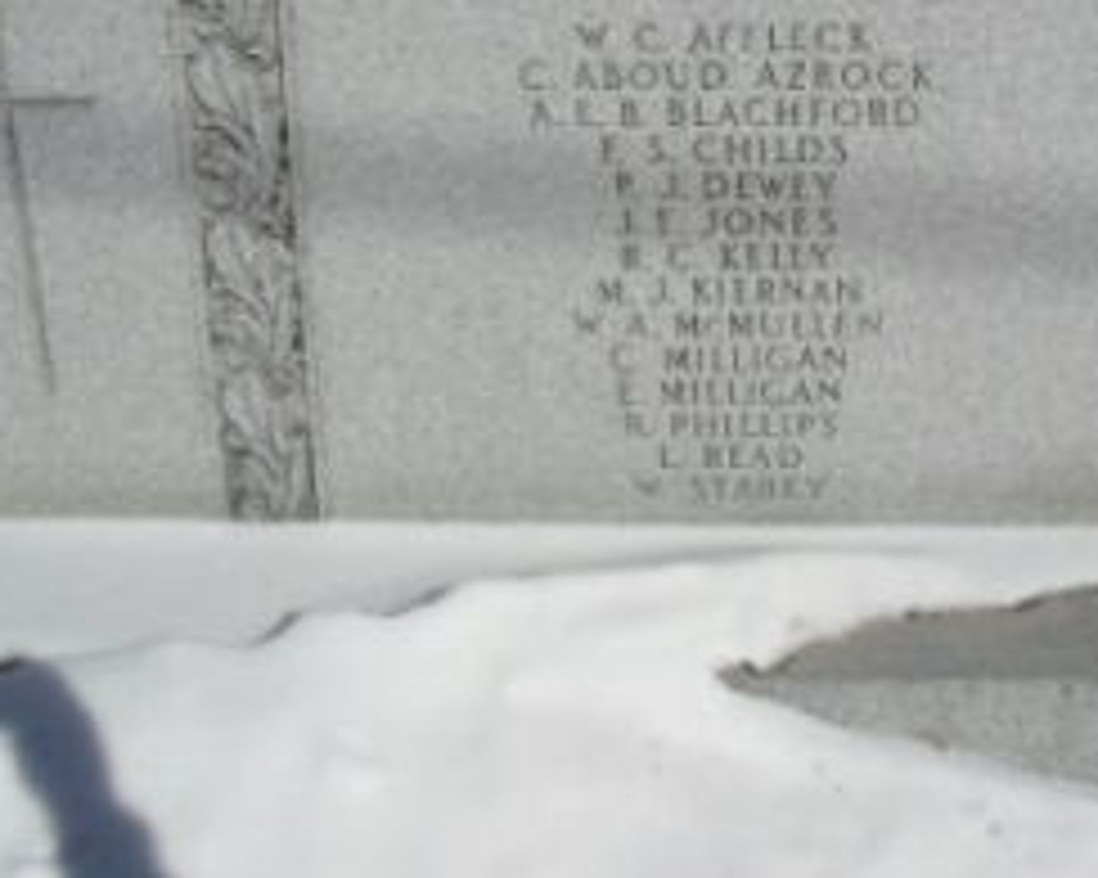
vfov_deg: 26.9
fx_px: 1819
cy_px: 279
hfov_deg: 32.9
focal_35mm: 56
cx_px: 842
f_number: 8.4
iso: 100
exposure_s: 1/750
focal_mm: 6.3
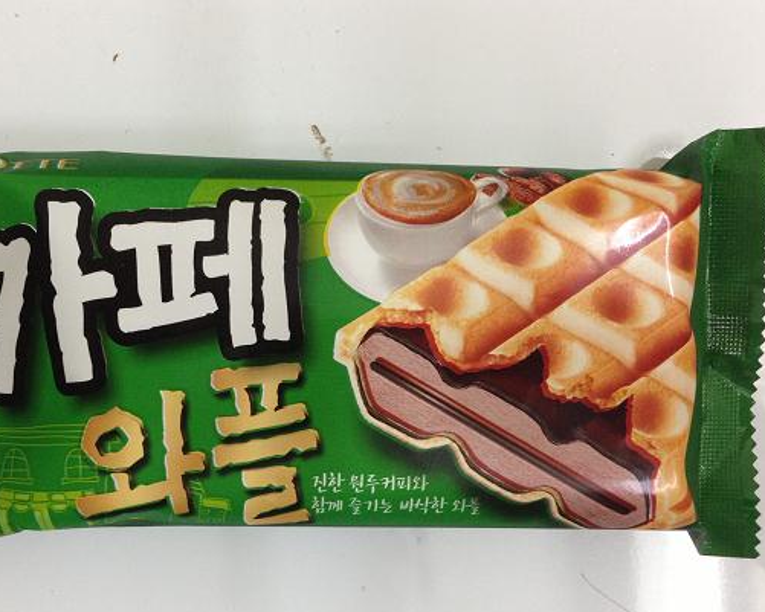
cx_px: 294
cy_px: 337
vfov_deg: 35.7
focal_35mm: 42
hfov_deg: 43.5
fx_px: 951
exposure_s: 1/20
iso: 160
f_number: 2.4
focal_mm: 4.13
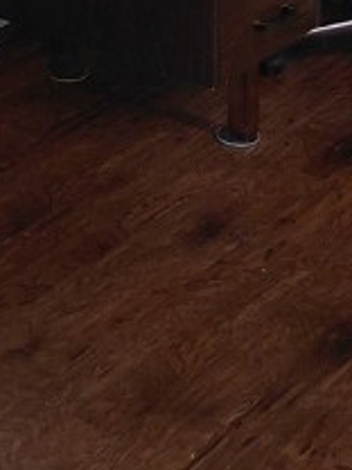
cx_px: 7
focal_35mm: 123
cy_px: -240
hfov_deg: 11.9
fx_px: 1668
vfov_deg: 14.9
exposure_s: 1/60
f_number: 1.8
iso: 320
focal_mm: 4.69
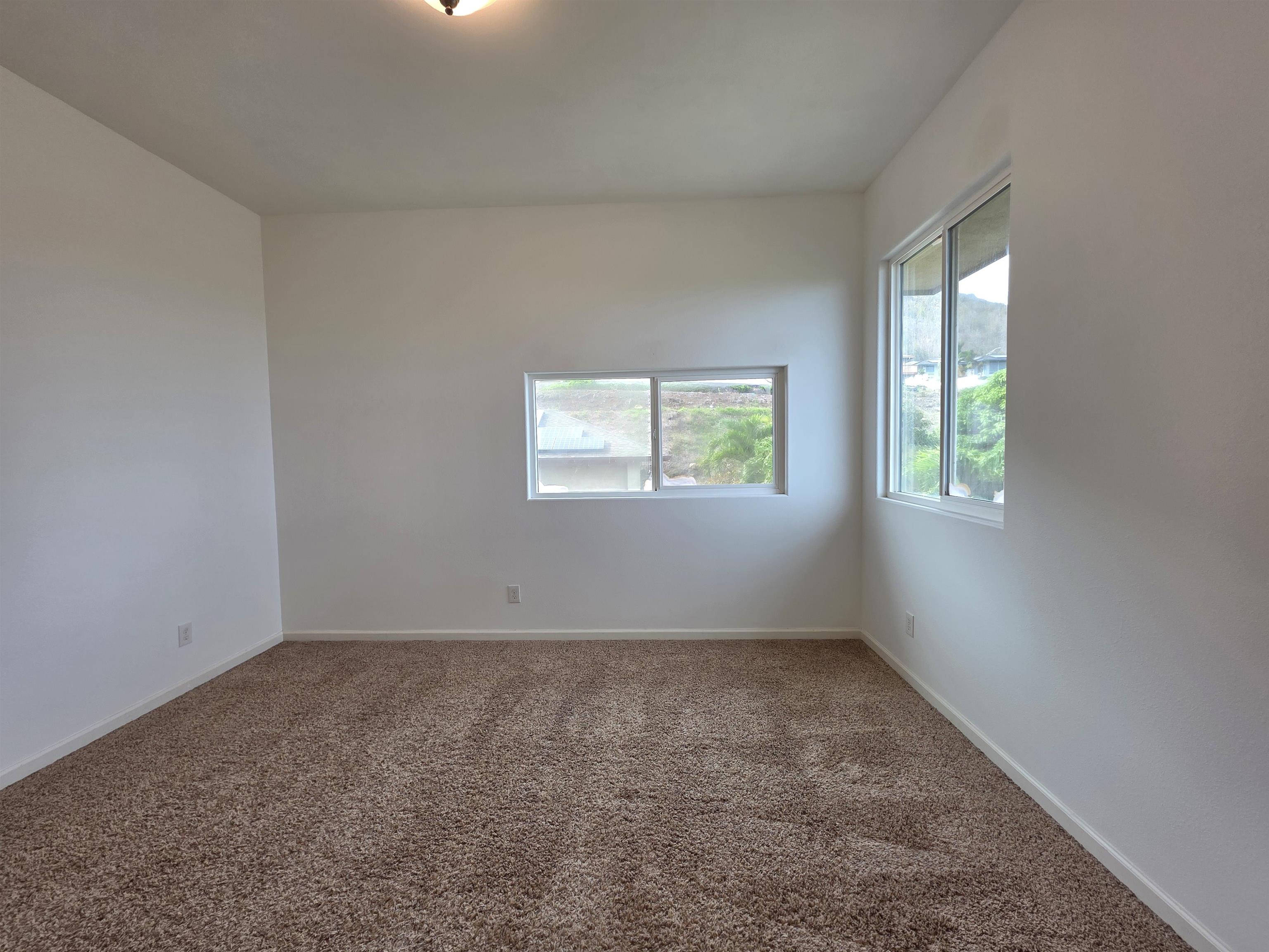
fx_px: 477
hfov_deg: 106.2
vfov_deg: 89.9
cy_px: 476
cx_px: 634
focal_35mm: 13
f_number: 1.9
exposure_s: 1/120
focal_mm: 2.2
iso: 40
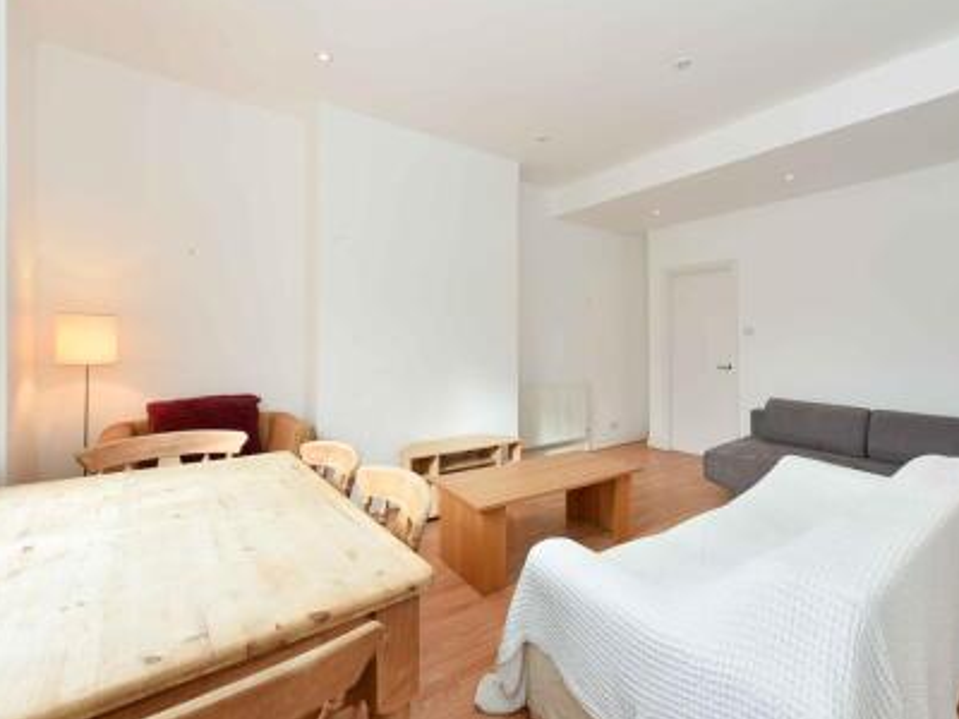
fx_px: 443
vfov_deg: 78.1
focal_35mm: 16
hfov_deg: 93.7
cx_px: 559
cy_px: 351
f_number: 10
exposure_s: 1/30
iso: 200
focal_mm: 14
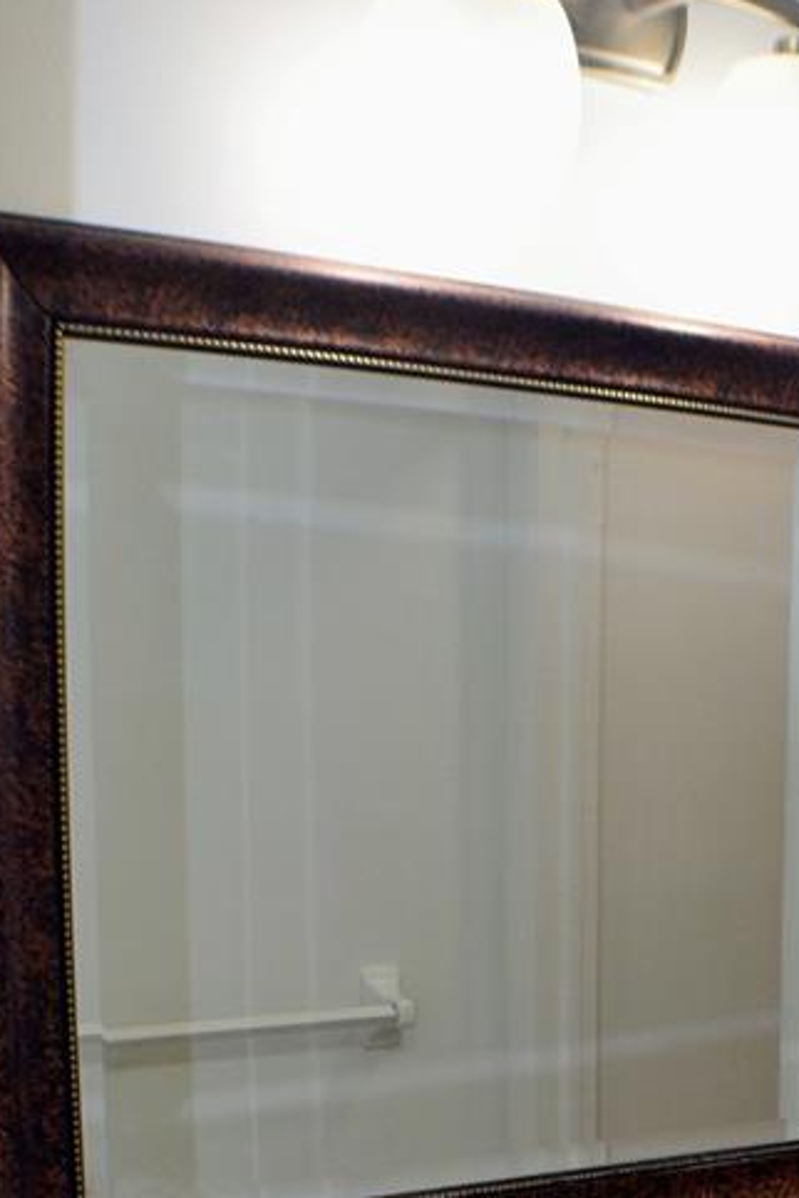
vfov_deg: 23.6
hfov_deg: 16.2
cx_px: 877
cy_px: 1238
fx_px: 2730
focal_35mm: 82
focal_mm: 22
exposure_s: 1/125
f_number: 5.6
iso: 560
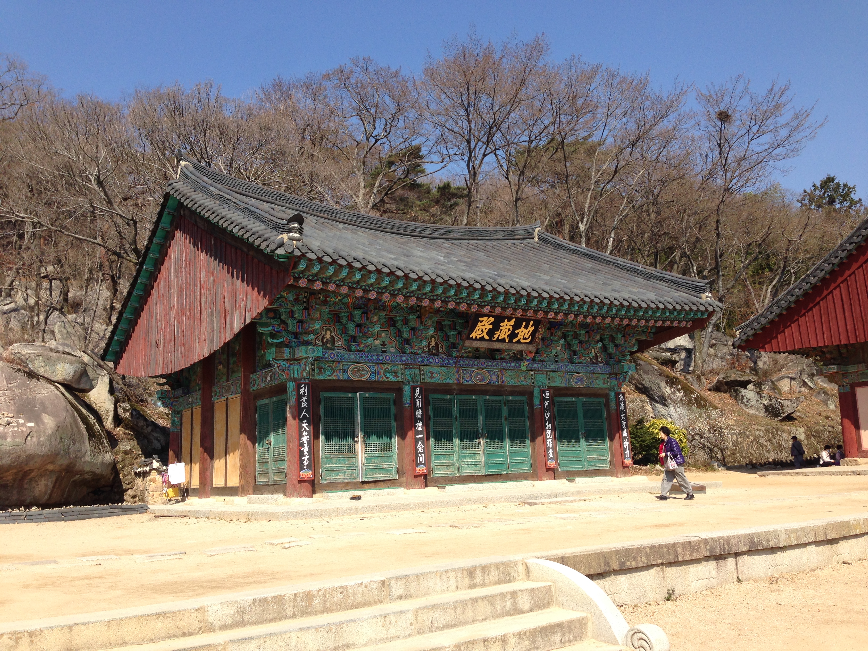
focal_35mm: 33
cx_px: 434
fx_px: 827
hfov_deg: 55.4
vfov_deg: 42.9
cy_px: 326
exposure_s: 1/1427
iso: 50
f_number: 2.4
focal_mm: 4.12
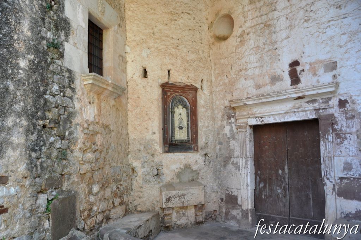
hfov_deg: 67.4
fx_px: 270
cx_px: 180
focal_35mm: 27
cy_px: 120
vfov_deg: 47.8
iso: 500
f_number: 4.5
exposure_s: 1/80
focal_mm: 18
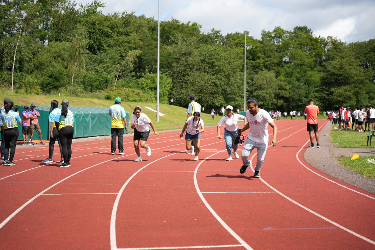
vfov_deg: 23.7
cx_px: 188
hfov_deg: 35.0
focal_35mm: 57
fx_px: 595
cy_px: 125
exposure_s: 1/4000
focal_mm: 57.1
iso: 250
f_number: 2.8
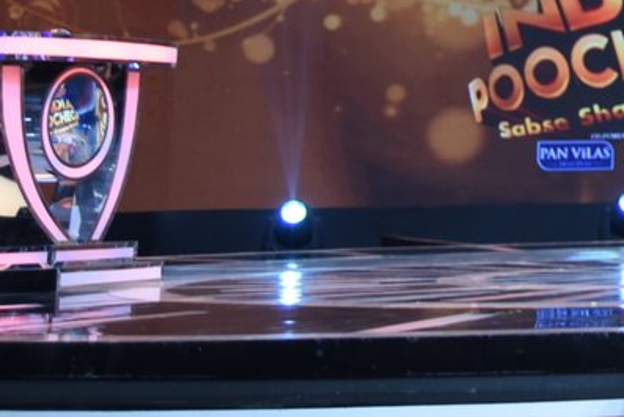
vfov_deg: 9.5
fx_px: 2445
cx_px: 1169
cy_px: -198
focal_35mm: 141
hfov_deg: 13.0
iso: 800
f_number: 5.6
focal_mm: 35
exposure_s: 1/40
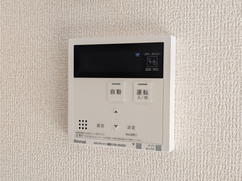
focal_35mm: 51
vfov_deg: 28.6
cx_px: 121
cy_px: 90
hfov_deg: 37.5
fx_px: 357
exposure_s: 1/208
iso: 41
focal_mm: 5.43
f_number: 1.89
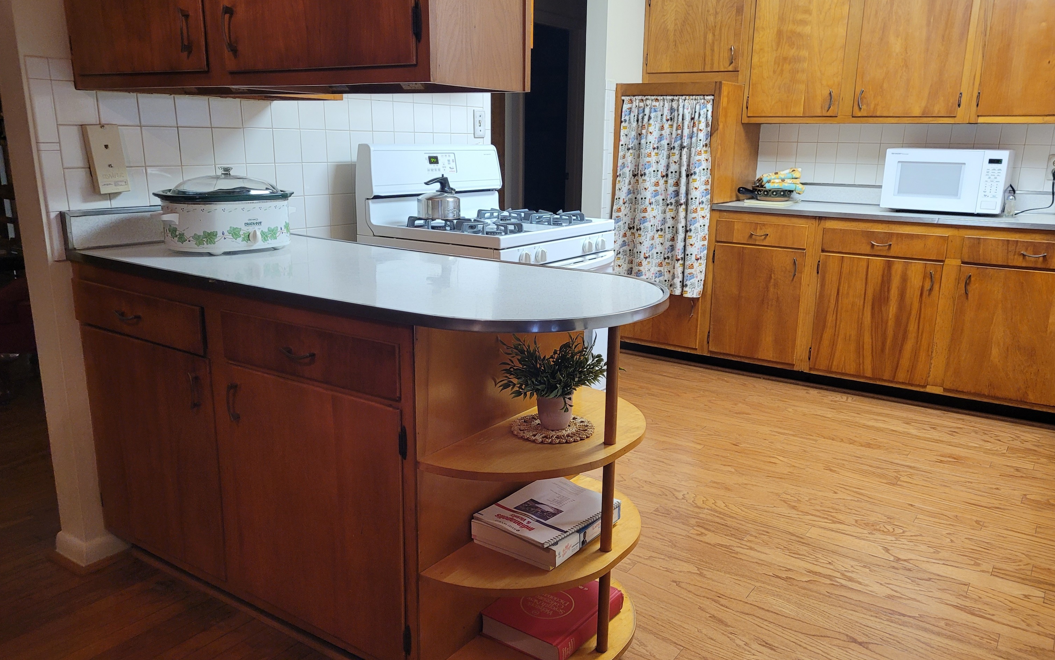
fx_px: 805
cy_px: 349
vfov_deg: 44.5
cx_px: 531
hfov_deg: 66.5
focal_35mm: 28
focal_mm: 5.4
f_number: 1.8
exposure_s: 1/60
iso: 250
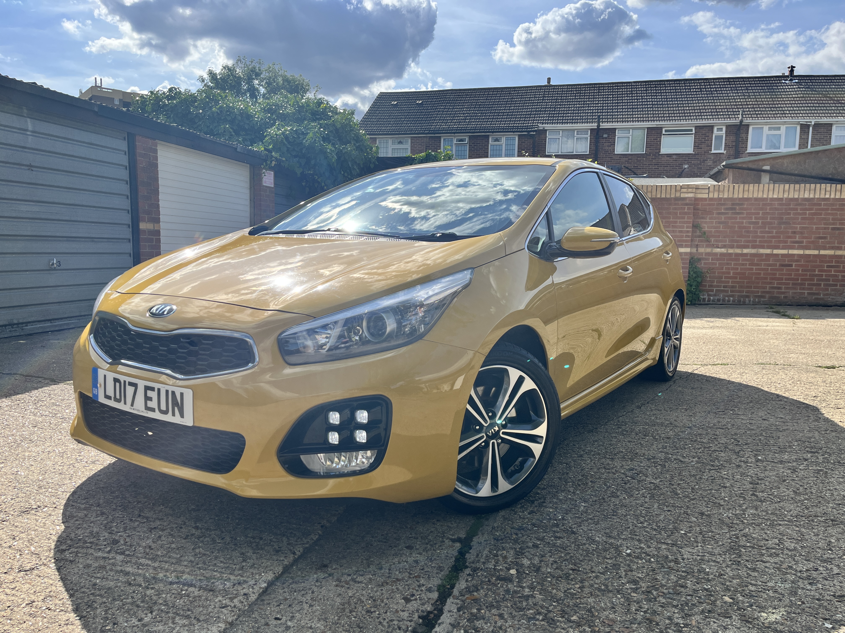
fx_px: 635
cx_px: 422
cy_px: 316
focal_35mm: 26
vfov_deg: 53.1
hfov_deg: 67.3
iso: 50
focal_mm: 5.1
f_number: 1.6
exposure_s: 1/4149
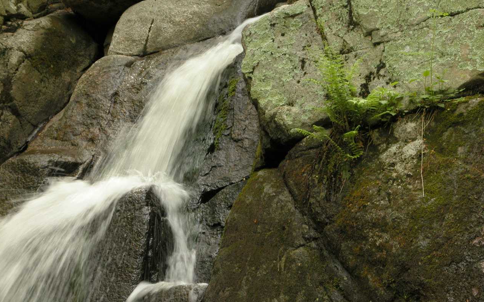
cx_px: 241
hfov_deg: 14.4
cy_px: 152
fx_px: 1912
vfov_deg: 9.0
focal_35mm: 145
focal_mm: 34.7
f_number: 7.7
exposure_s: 1/21.3
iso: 100
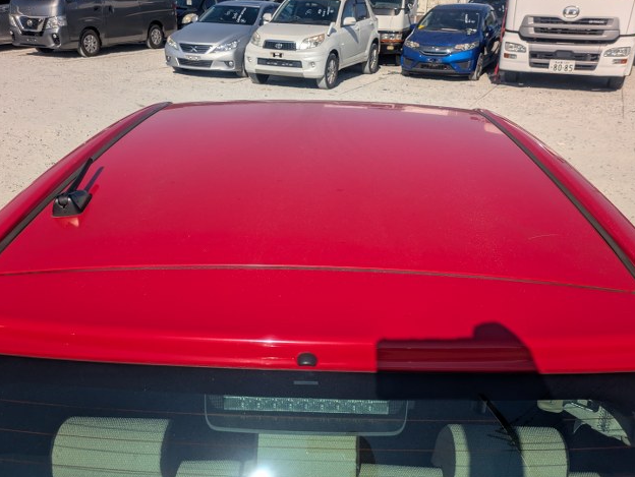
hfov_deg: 56.8
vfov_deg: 44.2
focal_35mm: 32
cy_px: 249
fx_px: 587
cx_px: 305
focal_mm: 5.43
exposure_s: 1/5917
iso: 45
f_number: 1.89
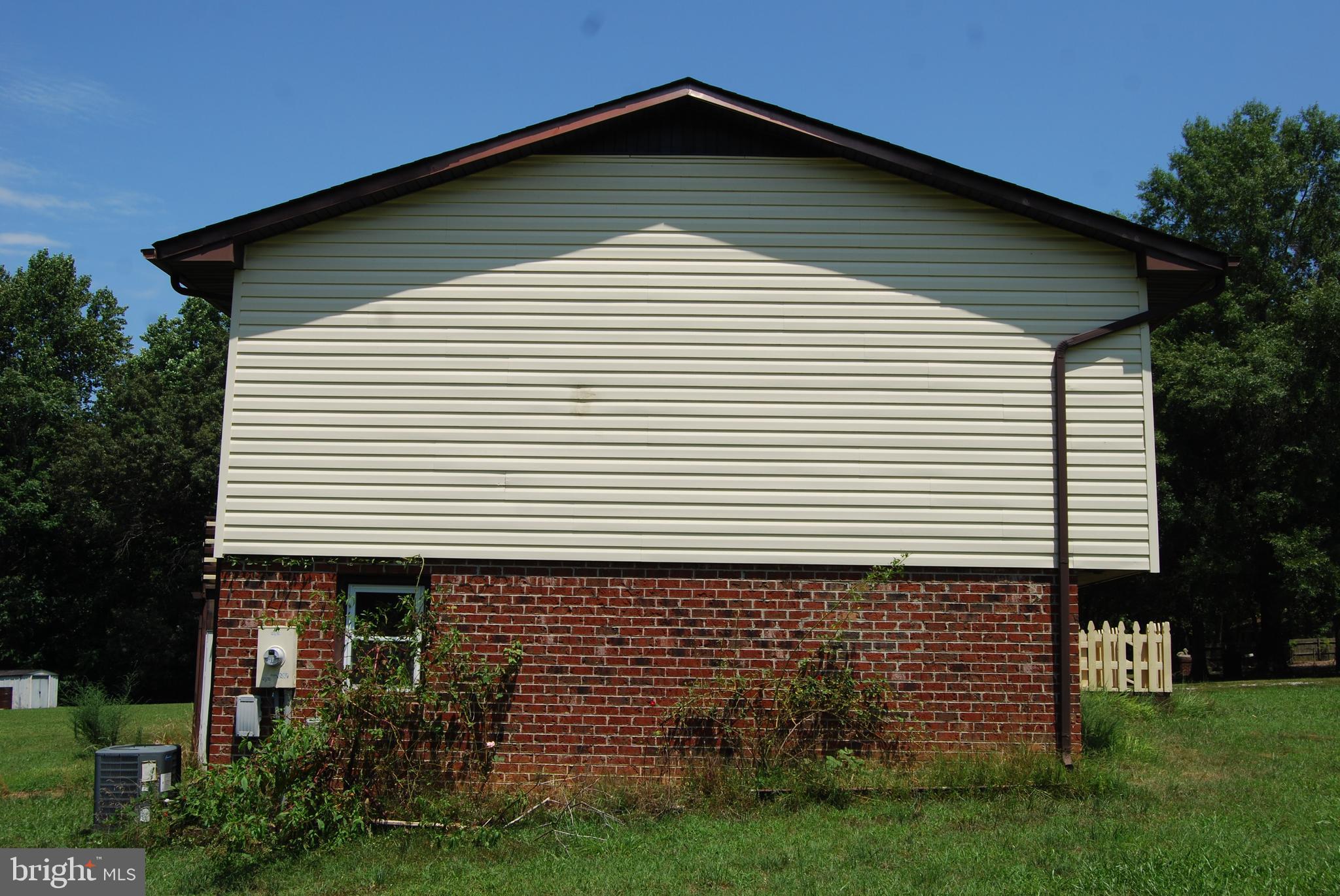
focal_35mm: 36
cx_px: 670
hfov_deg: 53.1
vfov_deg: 37.0
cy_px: 448
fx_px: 1341
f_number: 9
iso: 100
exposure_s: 1/320
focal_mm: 24
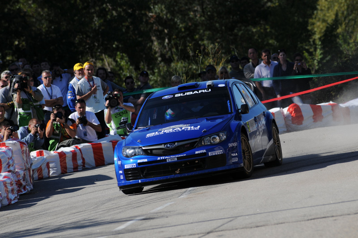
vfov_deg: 3.0
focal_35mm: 450
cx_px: 179
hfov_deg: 4.6
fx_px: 4470
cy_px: 119
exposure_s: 1/1000
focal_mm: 300
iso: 200
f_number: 8
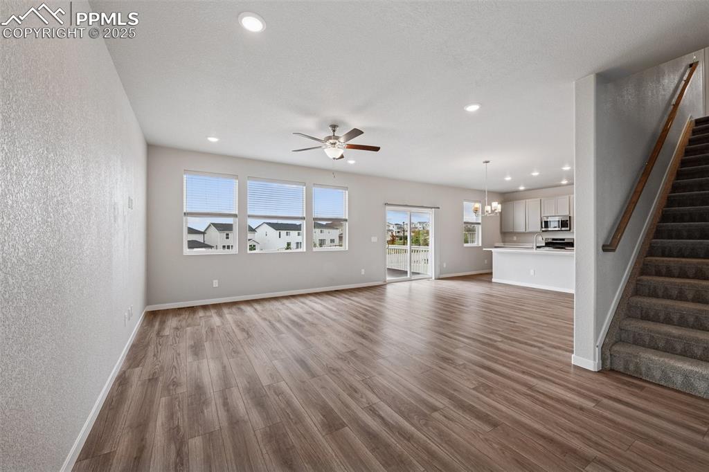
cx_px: 354
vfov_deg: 81.2
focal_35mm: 14
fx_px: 276
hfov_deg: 104.3
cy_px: 236
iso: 100
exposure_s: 1/13
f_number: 11
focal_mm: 14
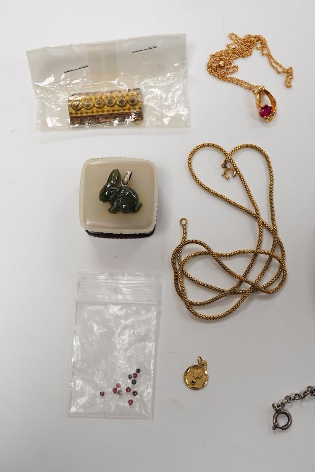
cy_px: 236
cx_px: 158
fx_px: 591
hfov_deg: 29.9
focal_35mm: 45
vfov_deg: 43.6
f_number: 13
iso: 2500
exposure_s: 1/160
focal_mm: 30
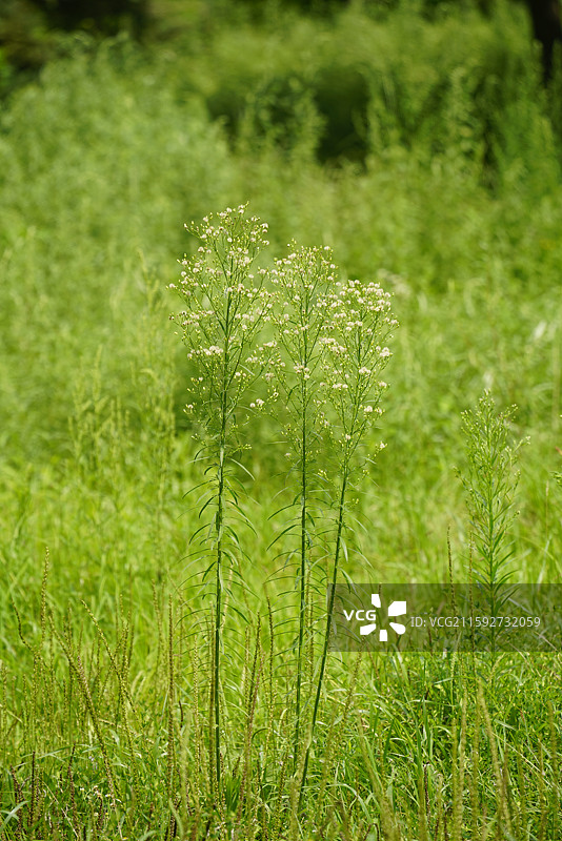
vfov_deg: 11.7
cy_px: 420
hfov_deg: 7.8
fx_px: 4117
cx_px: 281
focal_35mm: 176
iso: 100
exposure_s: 1/200
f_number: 6.3
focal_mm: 176
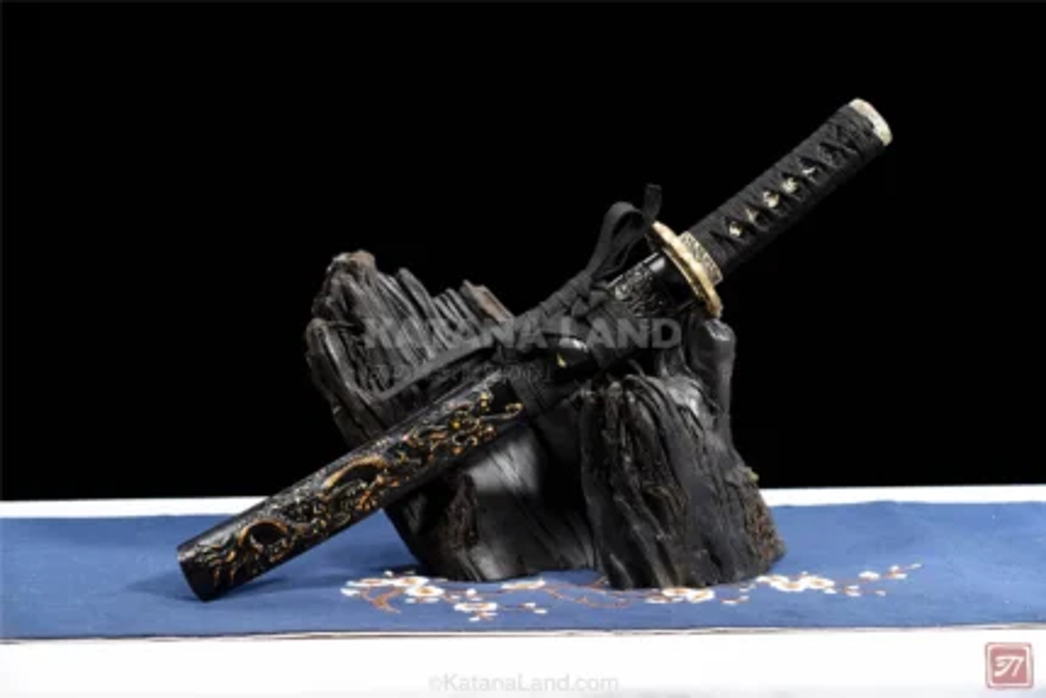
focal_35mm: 60
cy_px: 349
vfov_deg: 22.6
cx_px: 523
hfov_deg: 33.4
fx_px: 1744
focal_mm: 60
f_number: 7.1
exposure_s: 1/125
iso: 160
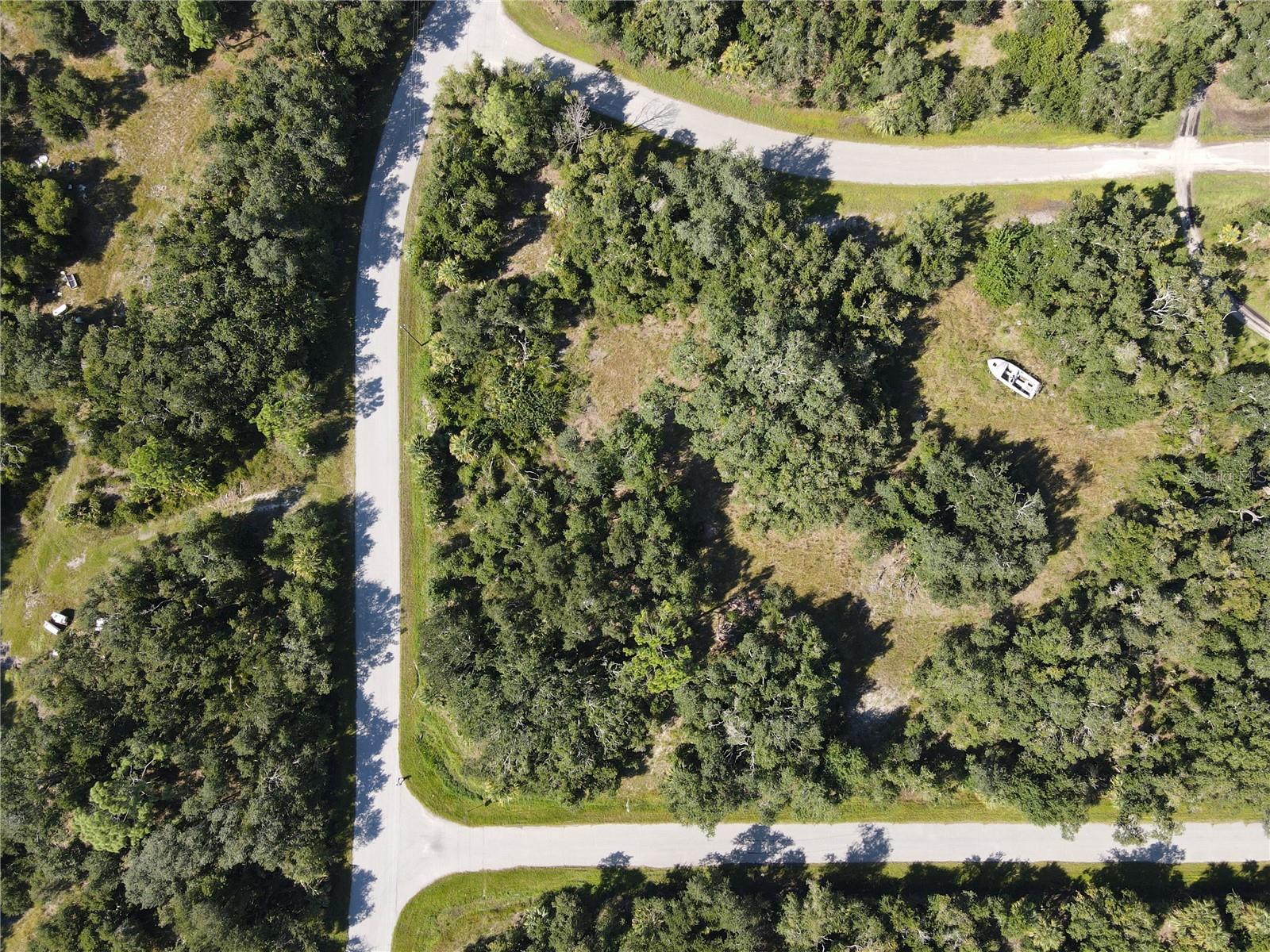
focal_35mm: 24
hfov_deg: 71.6
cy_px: 476
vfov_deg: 56.8
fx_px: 881
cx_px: 635
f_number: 2.8
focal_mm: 4.5
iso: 100
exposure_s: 1/240
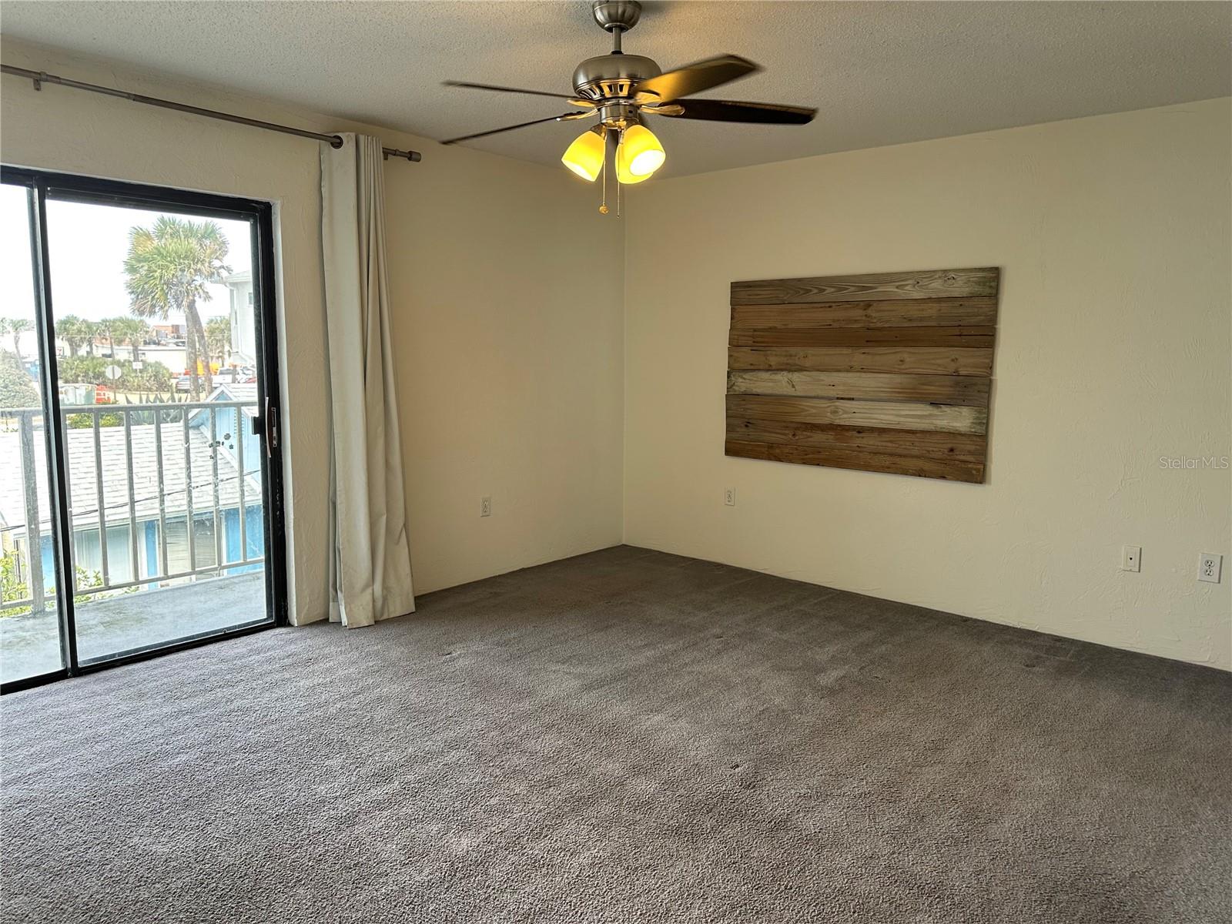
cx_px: 616
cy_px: 462
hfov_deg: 71.6
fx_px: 854
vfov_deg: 56.8
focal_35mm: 24
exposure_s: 1/171
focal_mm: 6.86
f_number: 1.78
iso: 100
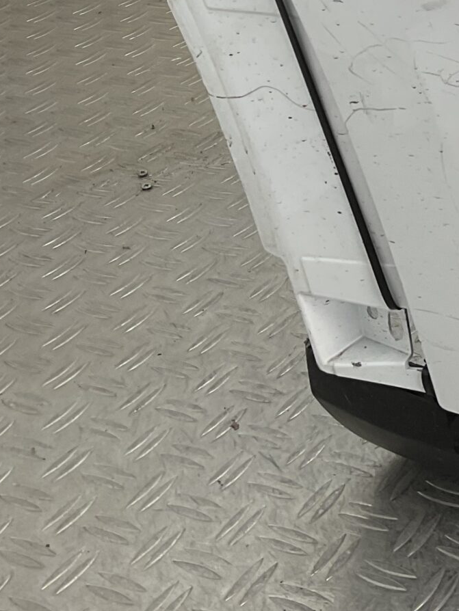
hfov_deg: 16.2
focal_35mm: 83
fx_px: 1467
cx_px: 690
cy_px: -38
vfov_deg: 22.4
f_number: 1.8
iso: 16
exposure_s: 1/136
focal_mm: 3
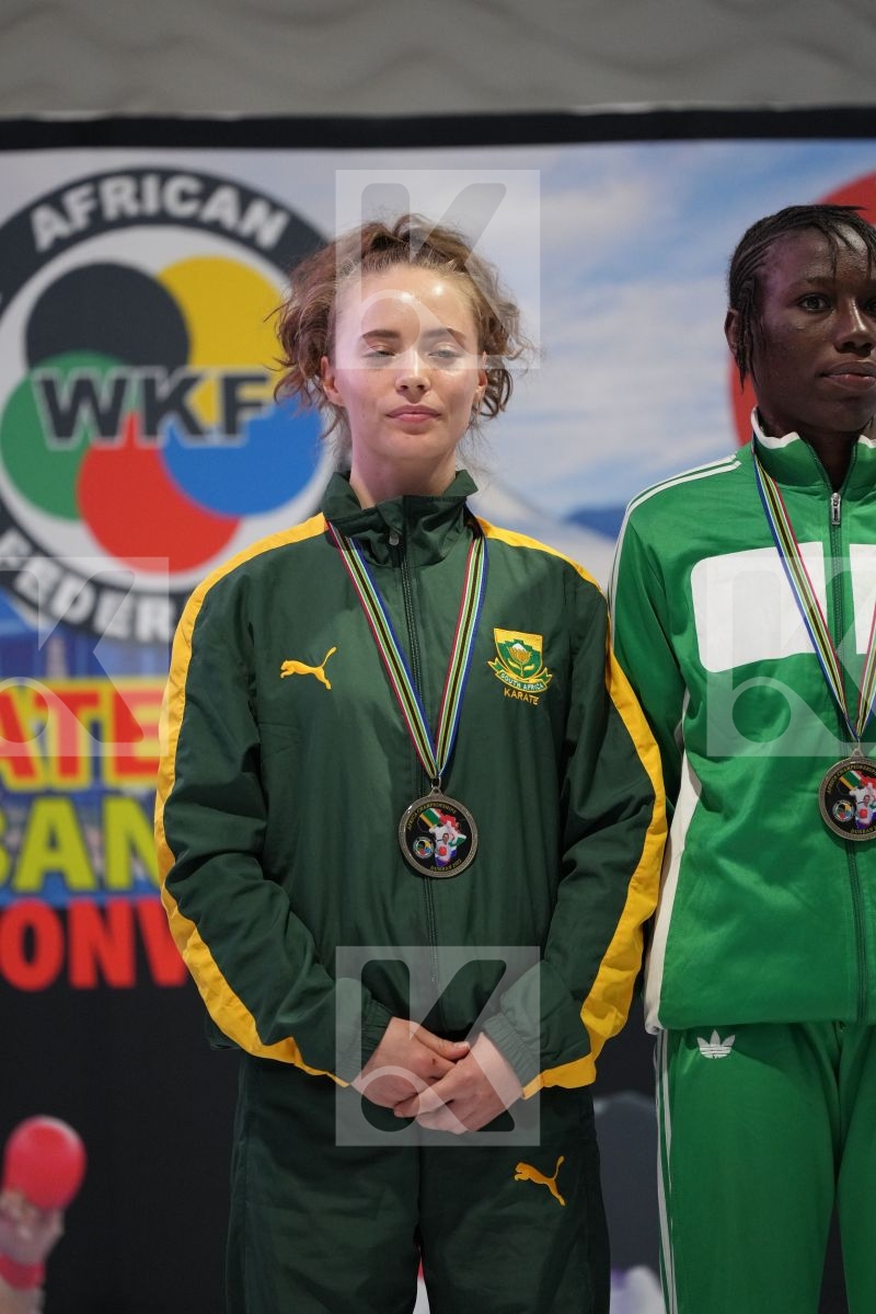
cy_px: 657
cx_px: 438
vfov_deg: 10.3
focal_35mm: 200
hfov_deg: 6.9
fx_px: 7299
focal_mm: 200
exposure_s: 1/250
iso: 3200
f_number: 2.8
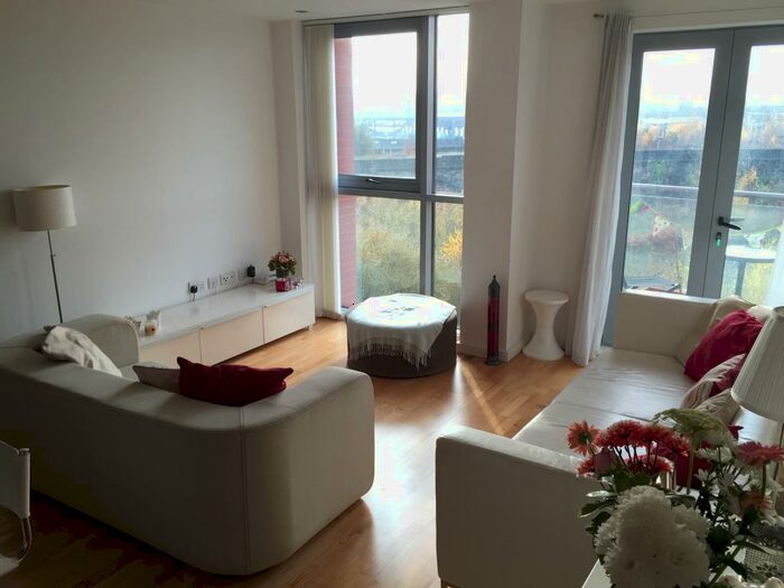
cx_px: 392
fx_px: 657
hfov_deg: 61.7
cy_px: 294
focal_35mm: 29
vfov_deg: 48.2
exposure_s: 1/120
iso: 50
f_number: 2.2
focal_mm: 4.15
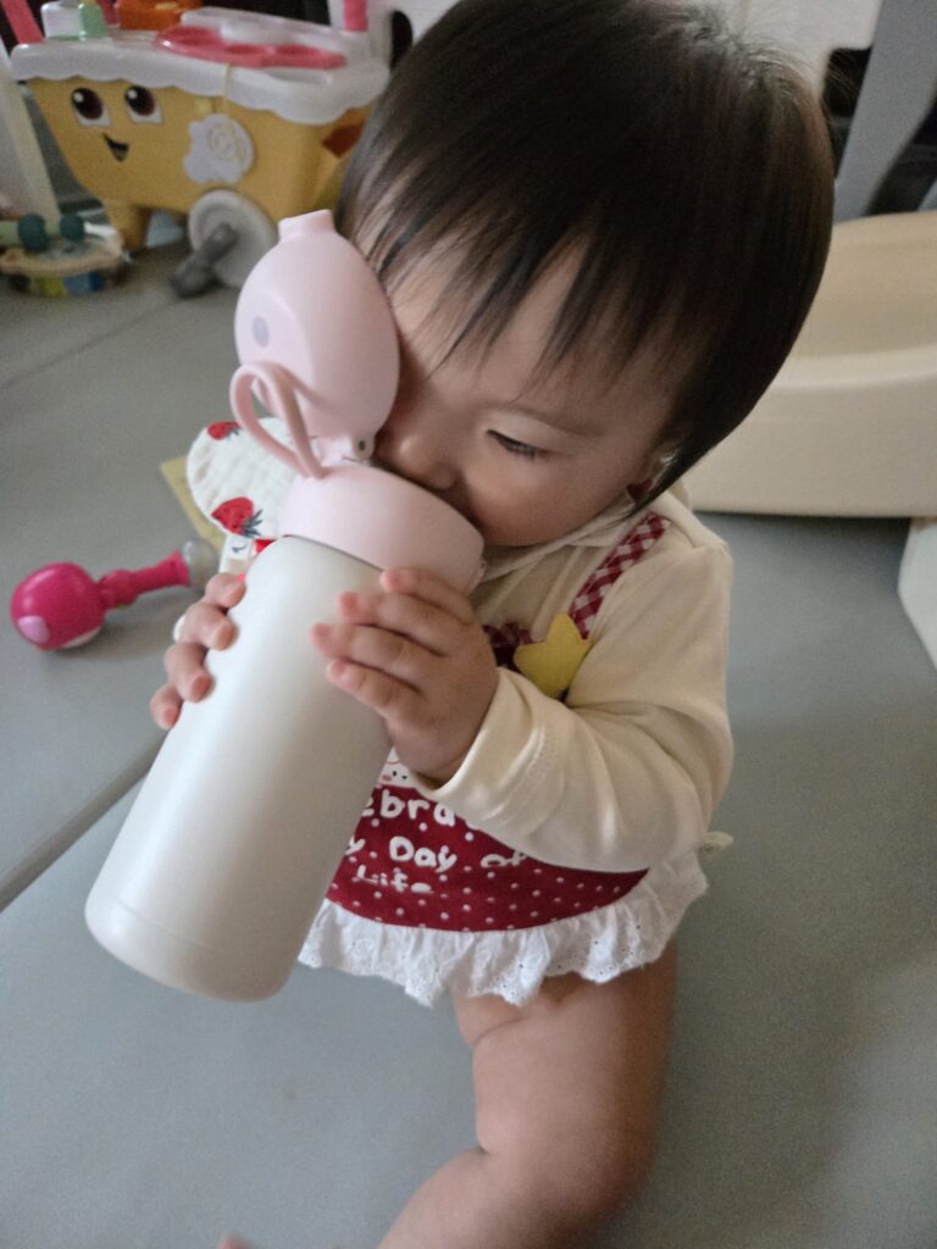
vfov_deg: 73.9
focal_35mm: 23
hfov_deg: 58.9
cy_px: 624
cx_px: 468
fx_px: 830
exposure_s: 1/40
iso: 1250
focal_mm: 5.4
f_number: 1.8
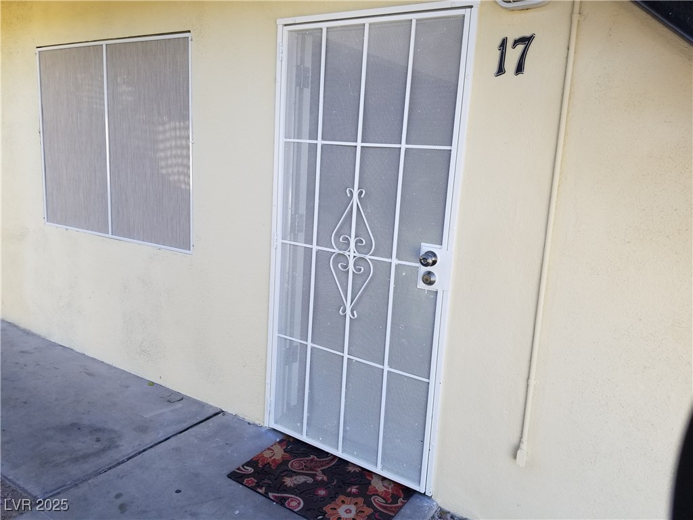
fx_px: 521
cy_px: 260
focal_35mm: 26
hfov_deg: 67.3
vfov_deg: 53.1
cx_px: 346
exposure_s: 1/222
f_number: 1.7
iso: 50
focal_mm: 4.25
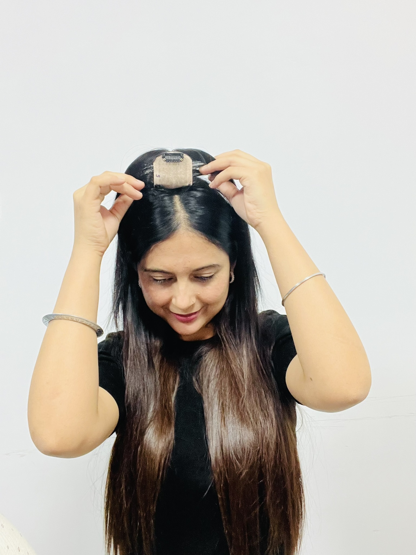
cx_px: 208
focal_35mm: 30
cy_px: 278
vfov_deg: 60.0
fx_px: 481
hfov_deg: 46.8
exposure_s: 1/33
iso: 250
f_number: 2.2
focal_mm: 2.71
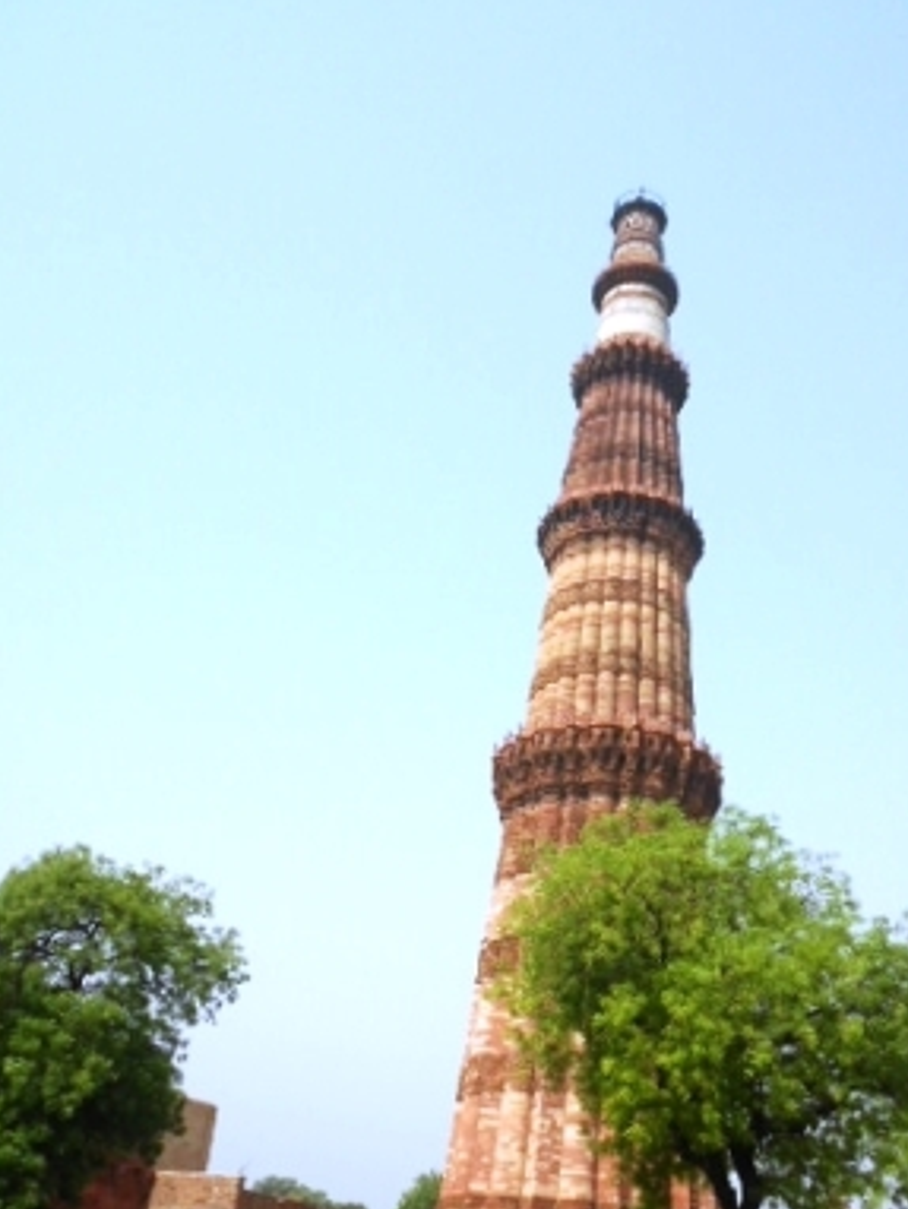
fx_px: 1188
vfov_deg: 53.4
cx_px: 517
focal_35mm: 34
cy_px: 747
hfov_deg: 41.7
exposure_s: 1/1250
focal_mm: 4.6
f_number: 3.2
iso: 80
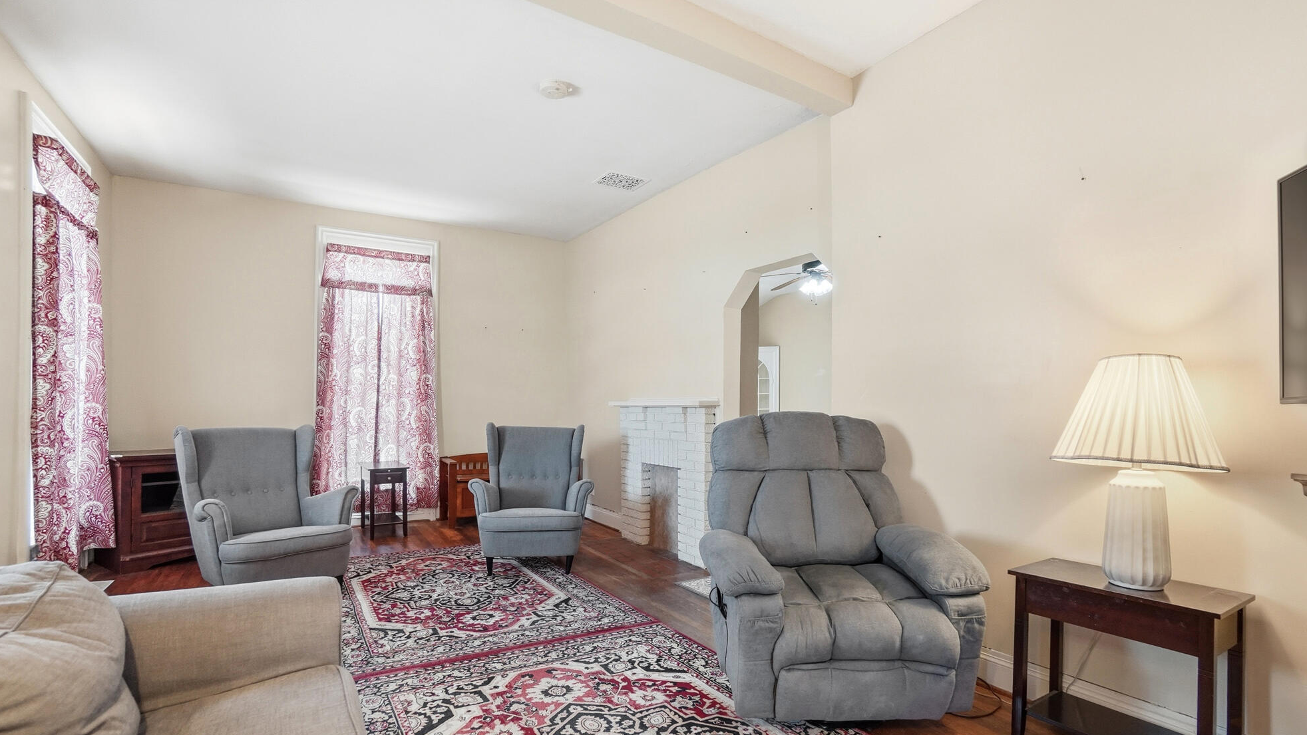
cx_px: 663
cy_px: 426
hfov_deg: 99.4
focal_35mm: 16
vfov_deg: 66.7
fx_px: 555
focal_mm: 10
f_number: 4
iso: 100
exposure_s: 1/250
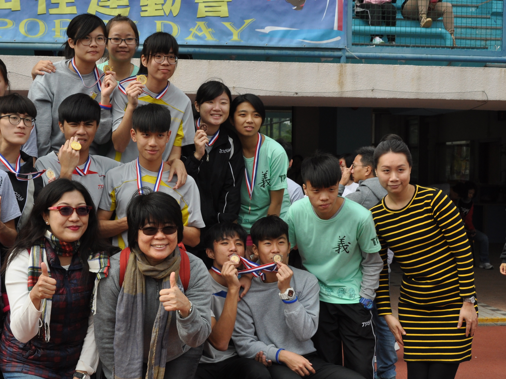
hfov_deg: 34.6
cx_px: 162
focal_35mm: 55
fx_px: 804
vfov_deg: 26.6
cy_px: 194
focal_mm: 24
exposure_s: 1/1250
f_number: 5.6
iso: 400
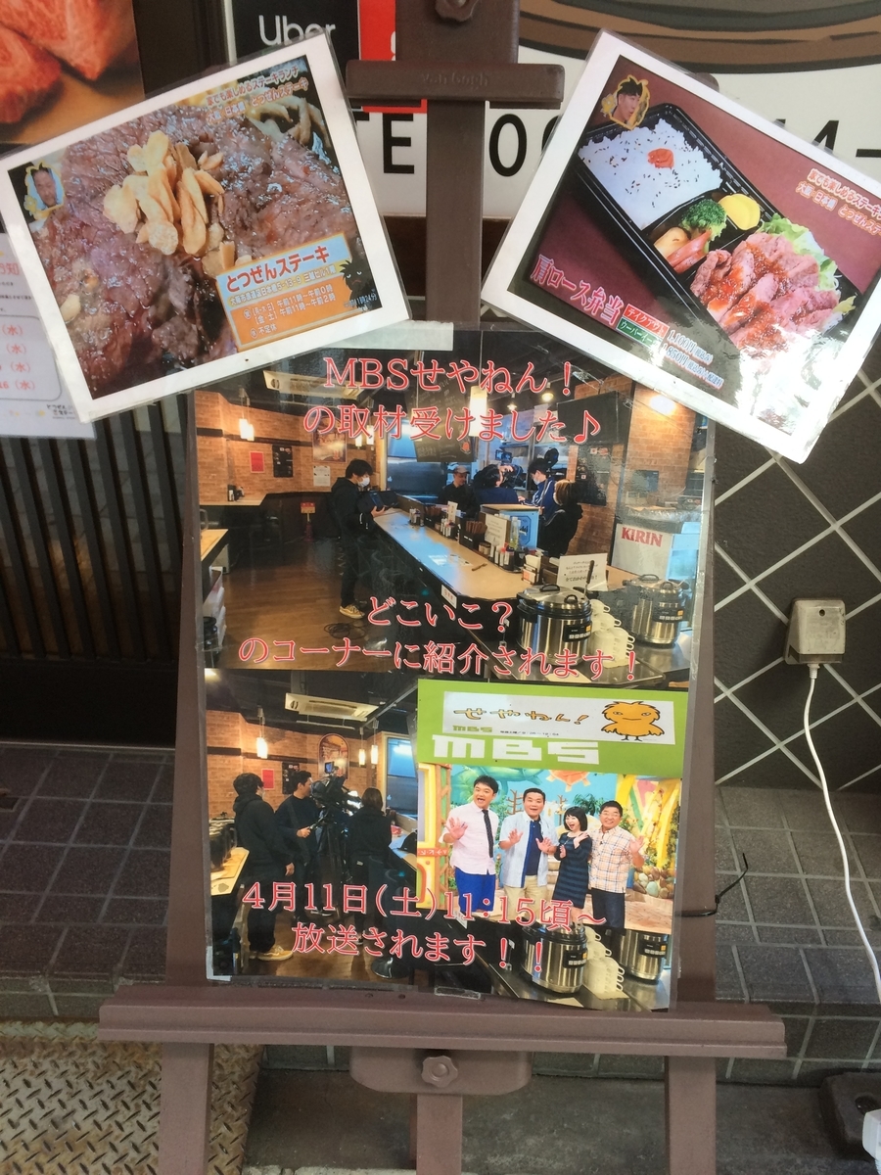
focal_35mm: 29
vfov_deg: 61.7
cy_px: 588
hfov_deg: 48.2
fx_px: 984
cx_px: 440
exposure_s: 1/40
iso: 32
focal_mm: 4.15
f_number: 2.2
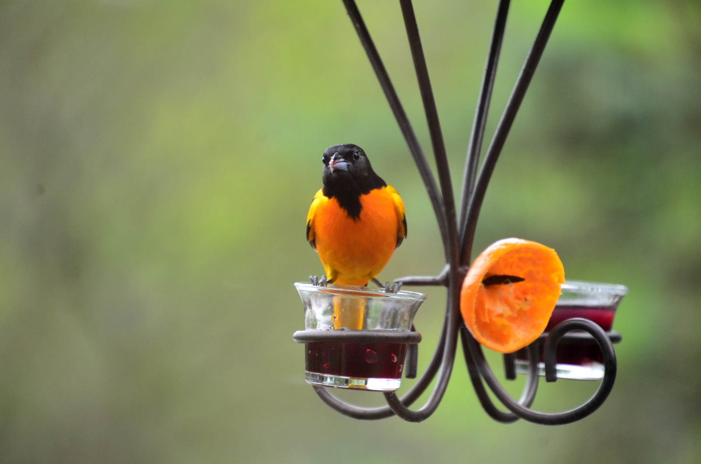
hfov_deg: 3.4
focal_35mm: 600
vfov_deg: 2.3
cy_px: 232
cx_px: 350
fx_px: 11657
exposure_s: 1/100
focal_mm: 400
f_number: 6.3
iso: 800
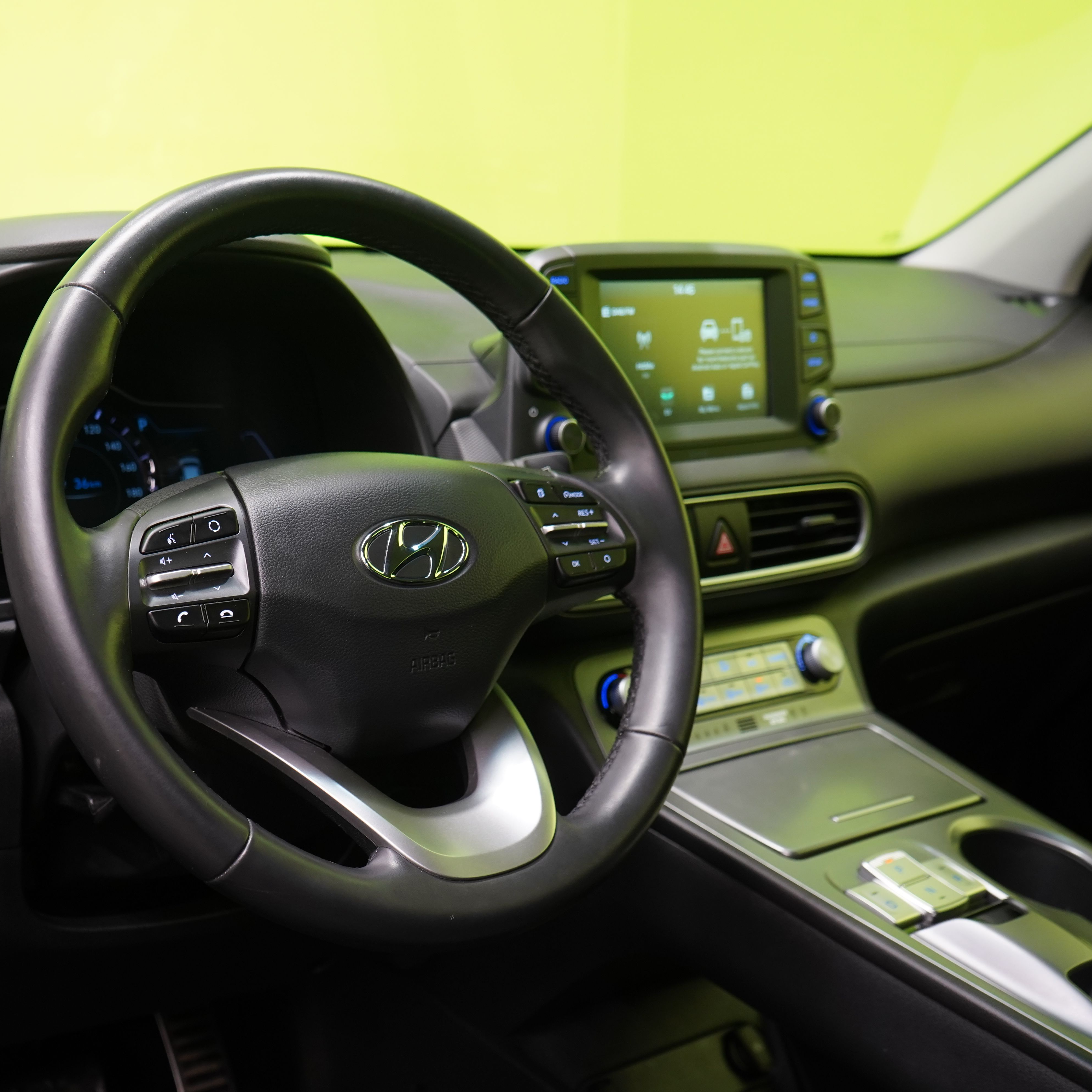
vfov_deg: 36.8
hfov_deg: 36.4
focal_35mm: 46
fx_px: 1642
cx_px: 371
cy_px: 545
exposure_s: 1/20
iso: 1250
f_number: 5.6
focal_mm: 36
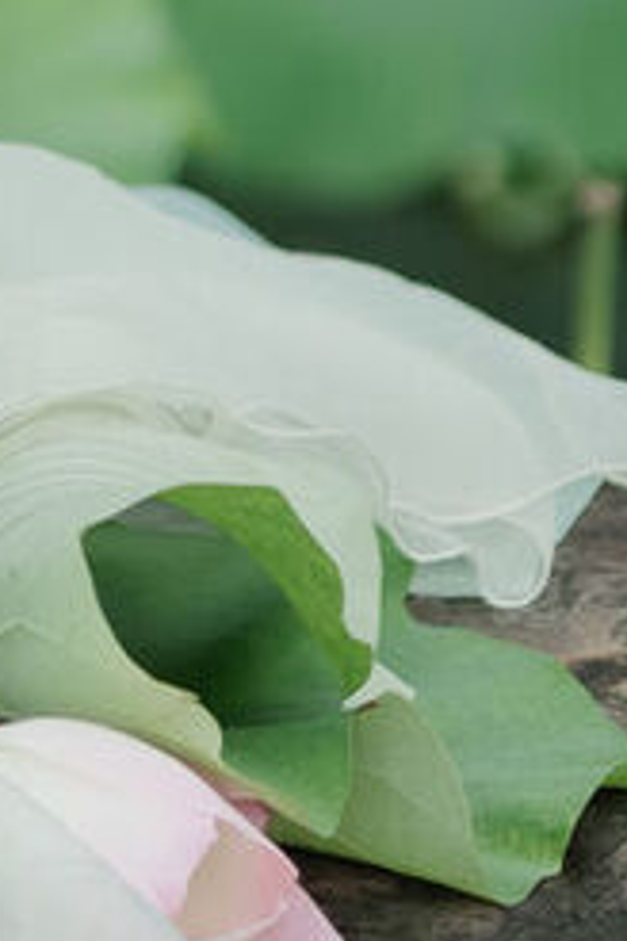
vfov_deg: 3.7
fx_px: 14211
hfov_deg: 2.5
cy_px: -1429
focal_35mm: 544
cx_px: -1231
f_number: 2
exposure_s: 1/2500
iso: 160
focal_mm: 85
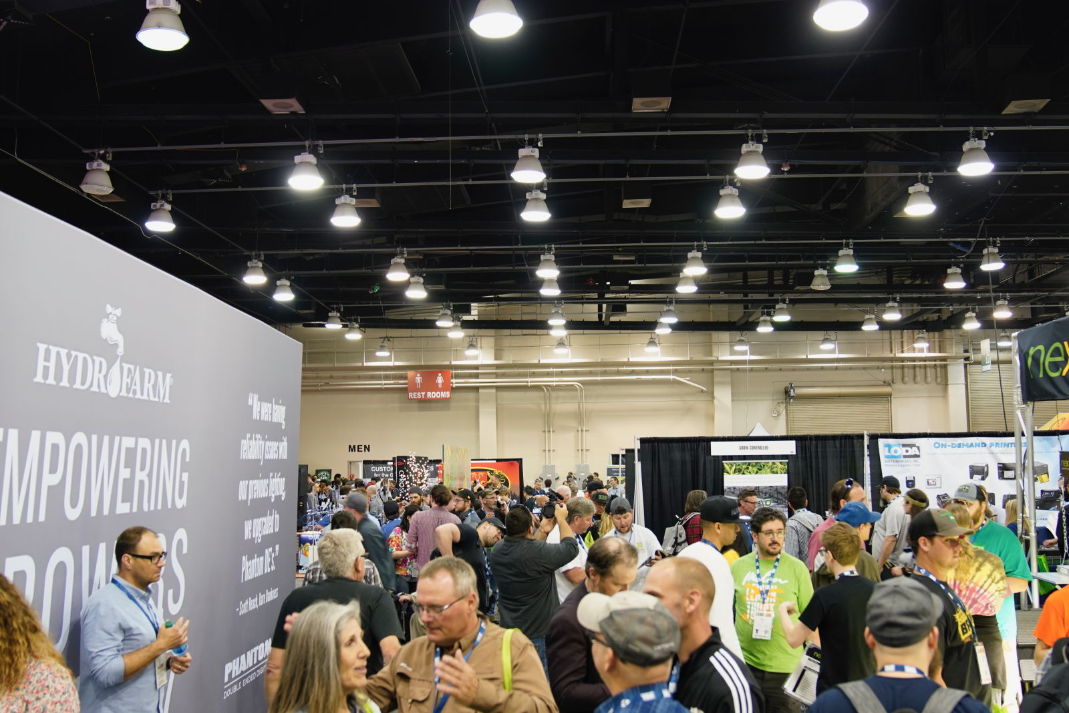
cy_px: 356
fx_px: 1069
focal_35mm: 36
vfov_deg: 36.9
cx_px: 534
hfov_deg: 53.1
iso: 500
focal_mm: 24
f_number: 2.8
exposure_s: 1/40
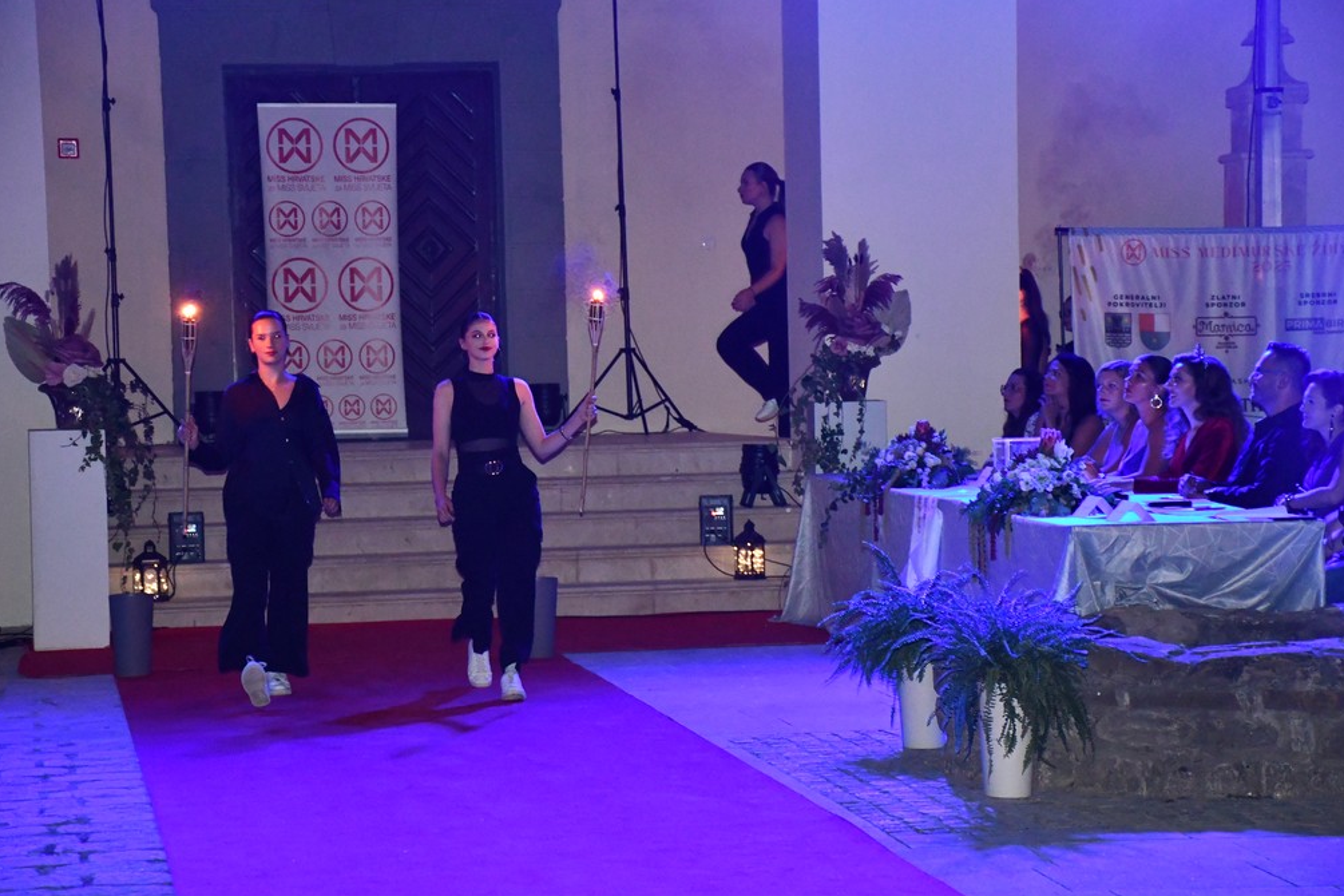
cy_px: 446
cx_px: 677
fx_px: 3994
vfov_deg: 12.8
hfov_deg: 19.1
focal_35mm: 107
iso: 6400
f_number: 5
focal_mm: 70
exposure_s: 1/60
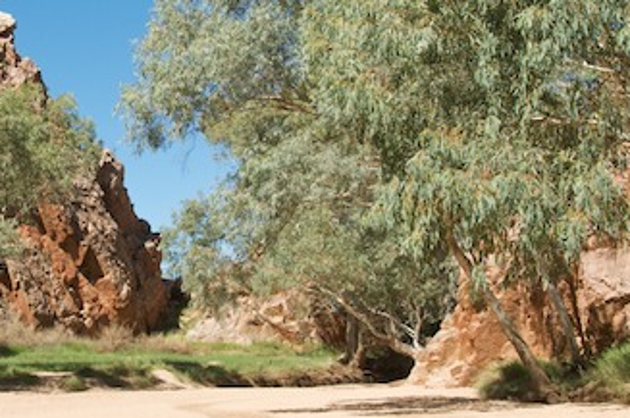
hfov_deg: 29.7
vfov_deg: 20.5
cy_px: 150
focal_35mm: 66
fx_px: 1153
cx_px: 102
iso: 320
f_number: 10
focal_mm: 24
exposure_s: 1/400
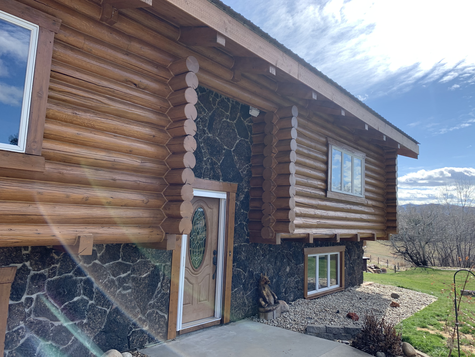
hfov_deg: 67.3
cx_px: 238
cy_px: 178
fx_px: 357
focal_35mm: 26
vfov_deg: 53.1
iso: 25
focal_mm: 4.25
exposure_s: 1/928
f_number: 1.8
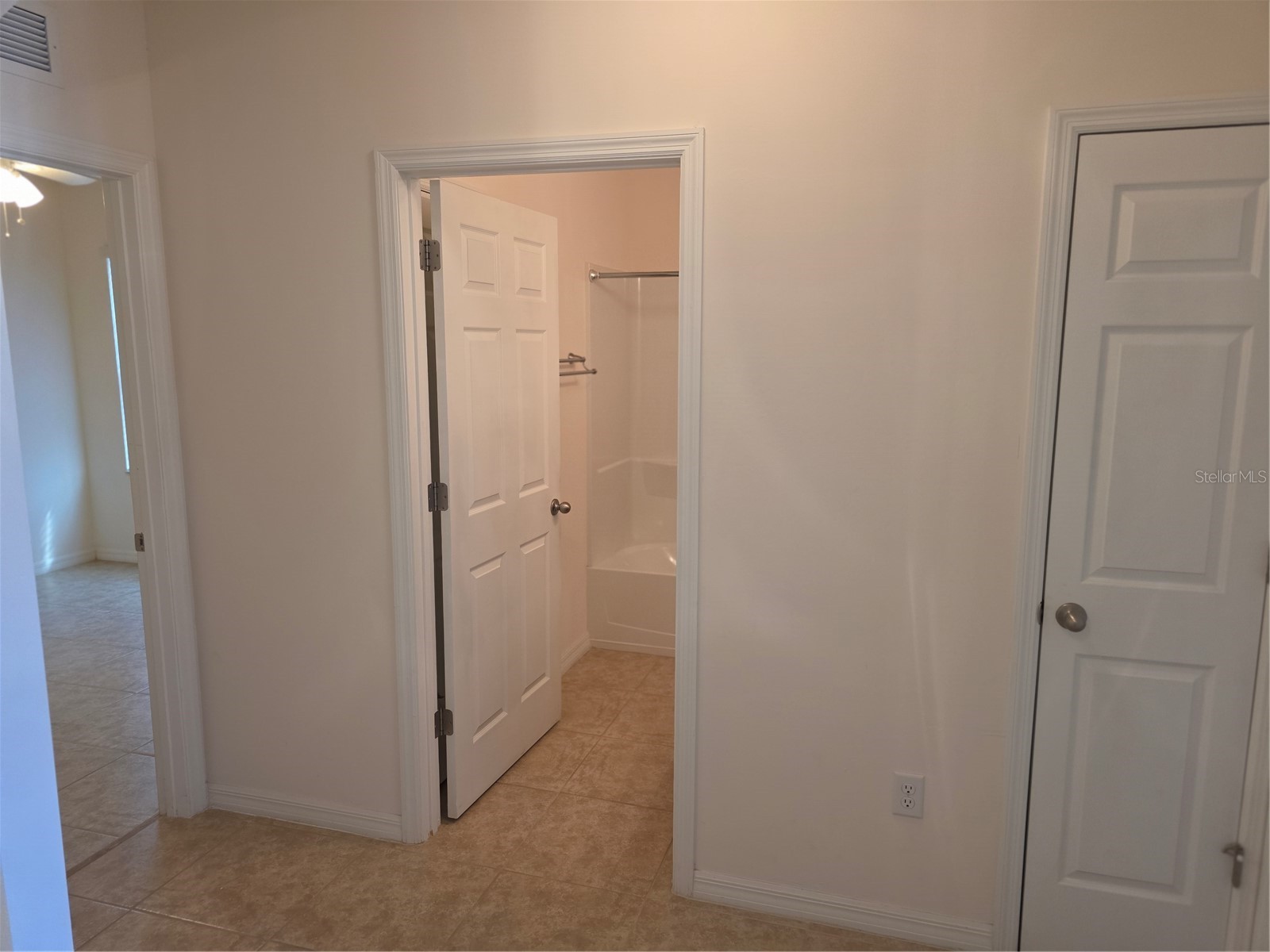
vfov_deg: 58.9
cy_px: 476
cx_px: 635
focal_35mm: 23
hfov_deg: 73.9
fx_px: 844
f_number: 1.7
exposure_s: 1/120
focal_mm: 6.3
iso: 200
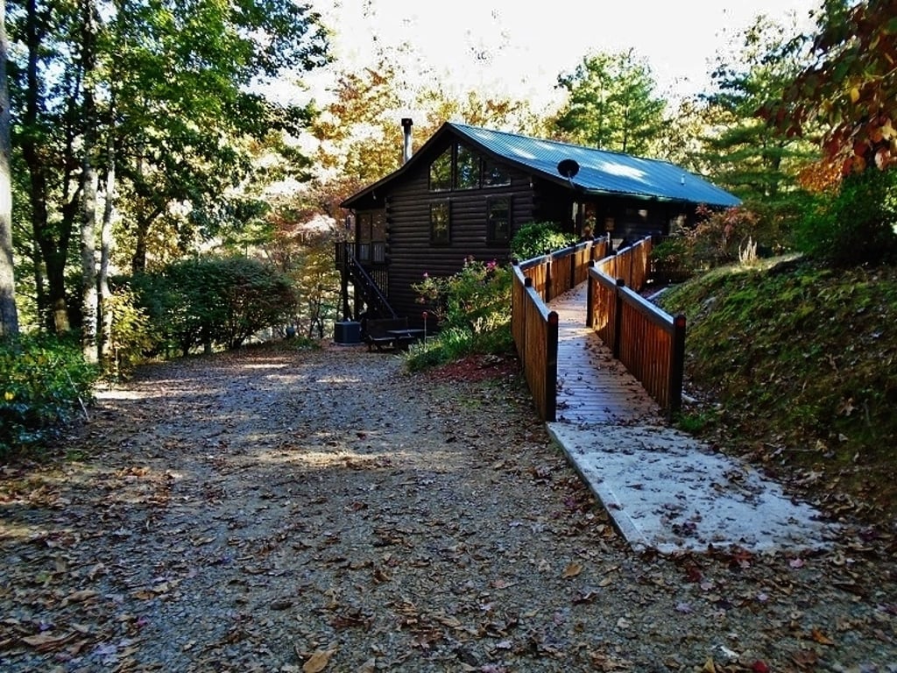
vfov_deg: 53.1
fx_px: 674
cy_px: 336
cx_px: 448
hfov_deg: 67.3
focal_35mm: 26
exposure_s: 1/30
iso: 100
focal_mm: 4.6
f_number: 3.2
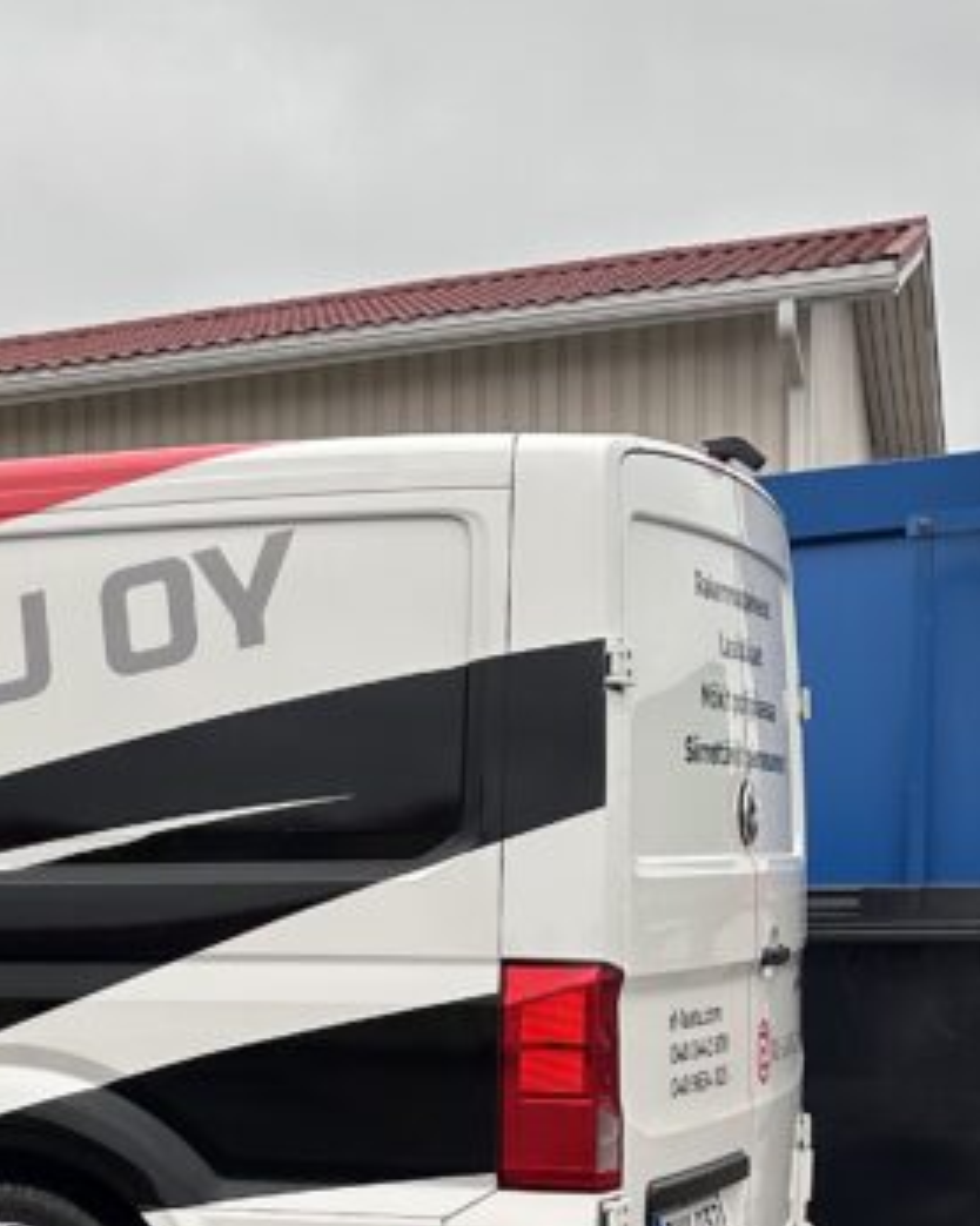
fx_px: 2504
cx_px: -236
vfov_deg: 26.8
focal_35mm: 69
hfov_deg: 20.5
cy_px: 1057
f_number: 1.78
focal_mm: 6.86
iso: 80
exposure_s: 1/406
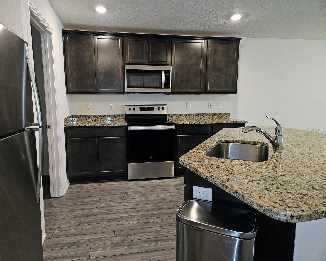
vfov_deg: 58.8
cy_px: 130
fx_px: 232
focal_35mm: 24
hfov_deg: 70.2
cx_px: 153
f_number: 1.8
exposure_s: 1/24
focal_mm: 5.4
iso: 125
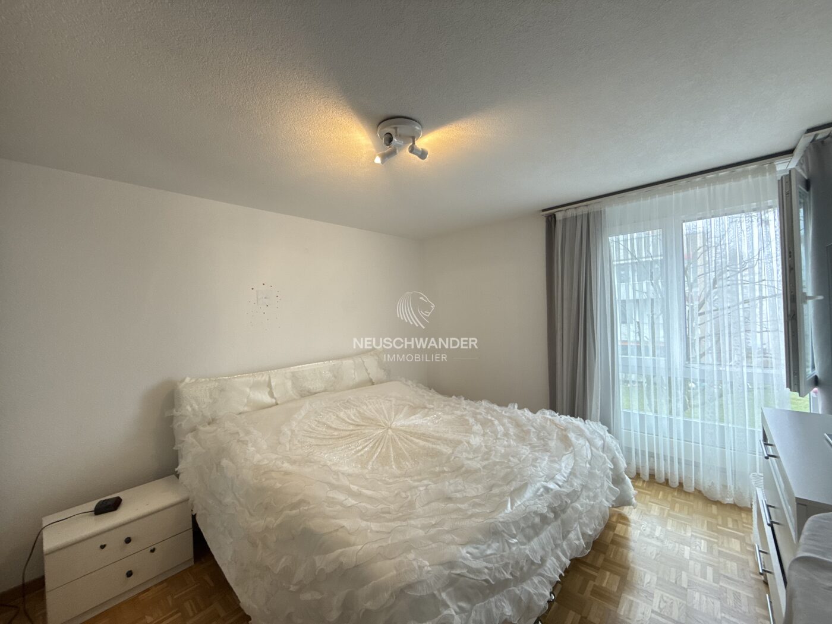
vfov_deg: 85.7
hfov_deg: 102.1
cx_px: 416
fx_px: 336
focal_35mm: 14
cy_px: 312
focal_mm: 2.22
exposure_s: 1/50
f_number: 2.2
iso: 200
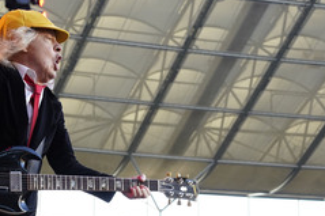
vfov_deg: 16.3
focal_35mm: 83
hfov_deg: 23.8
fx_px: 749
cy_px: 175
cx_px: 35
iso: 1600
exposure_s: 1/400
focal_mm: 44
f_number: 5
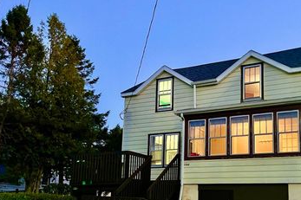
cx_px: 200
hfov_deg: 48.8
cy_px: 147
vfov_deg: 33.6
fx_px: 326
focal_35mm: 39
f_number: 1.5
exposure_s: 1/30
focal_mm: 5.7
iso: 640
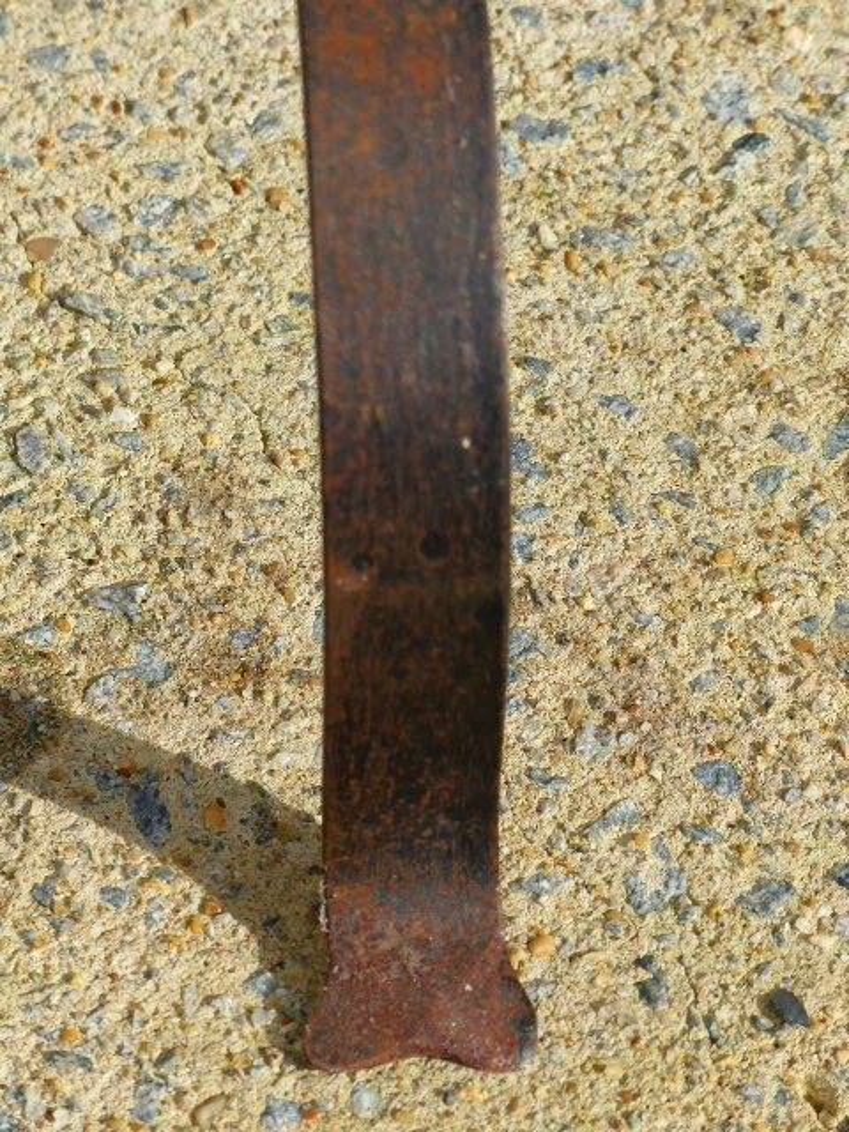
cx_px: 424
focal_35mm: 165
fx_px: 5396
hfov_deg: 9.0
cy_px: 566
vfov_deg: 12.0
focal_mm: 29.6
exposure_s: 1/800
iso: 100
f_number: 4
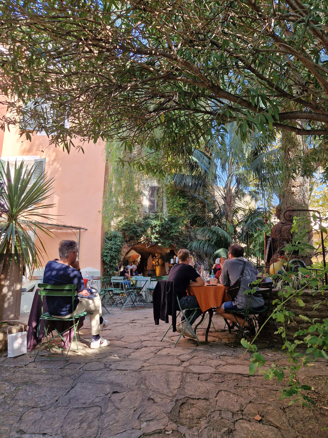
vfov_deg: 73.9
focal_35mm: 23
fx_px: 291
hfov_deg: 58.9
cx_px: 164
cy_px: 219
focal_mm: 5.4
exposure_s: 1/180
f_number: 1.8
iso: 50
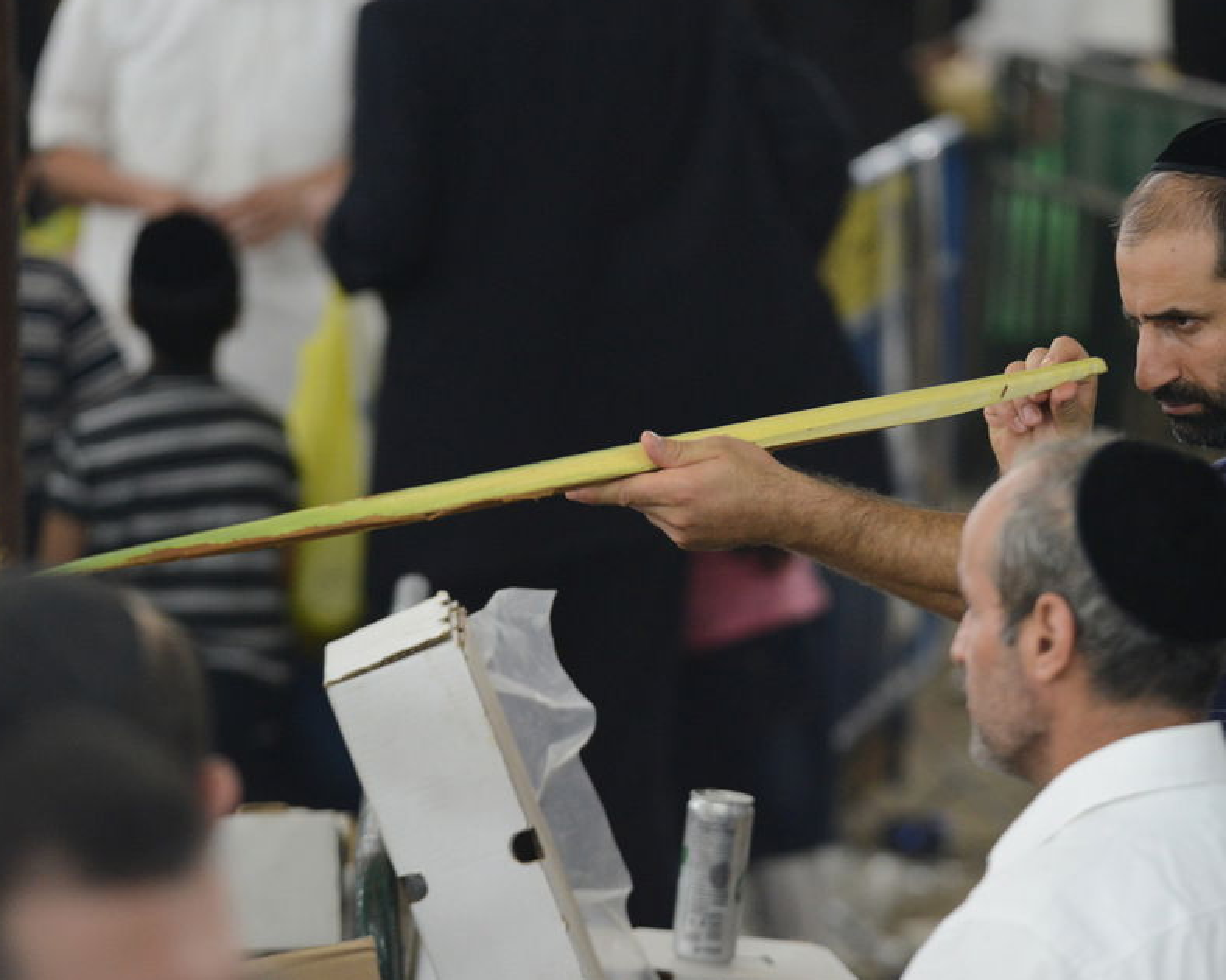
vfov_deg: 6.5
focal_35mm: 238
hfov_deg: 8.1
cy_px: 460
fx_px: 8634
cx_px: 753
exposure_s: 1/100
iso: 3200
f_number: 4
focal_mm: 195
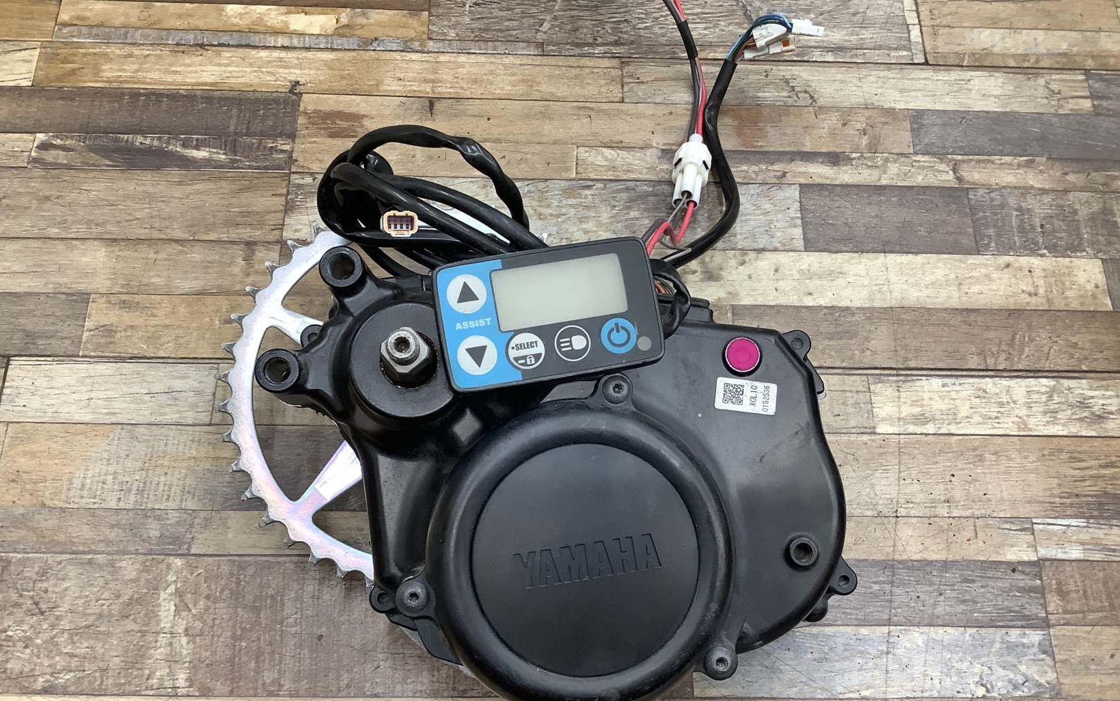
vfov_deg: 38.3
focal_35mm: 33
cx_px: 560
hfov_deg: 58.1
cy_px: 379
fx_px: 1007
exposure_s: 1/60
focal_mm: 3.3
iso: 125
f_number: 2.4
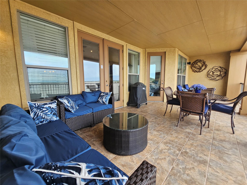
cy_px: 92
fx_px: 93
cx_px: 124
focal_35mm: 13
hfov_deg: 106.2
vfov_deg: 89.9
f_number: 2.2
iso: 80
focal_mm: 2.2
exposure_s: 1/120
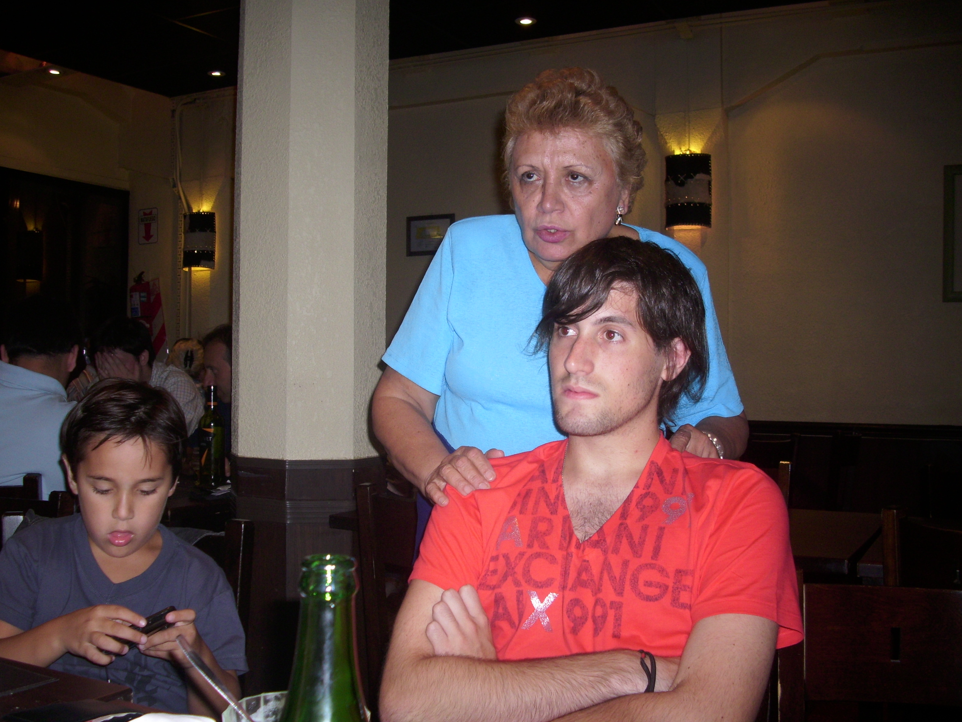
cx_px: 483
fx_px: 889
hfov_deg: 56.8
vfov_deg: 44.2
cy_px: 357
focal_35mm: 32
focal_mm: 6.2
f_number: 2.8
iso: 50
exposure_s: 1/60
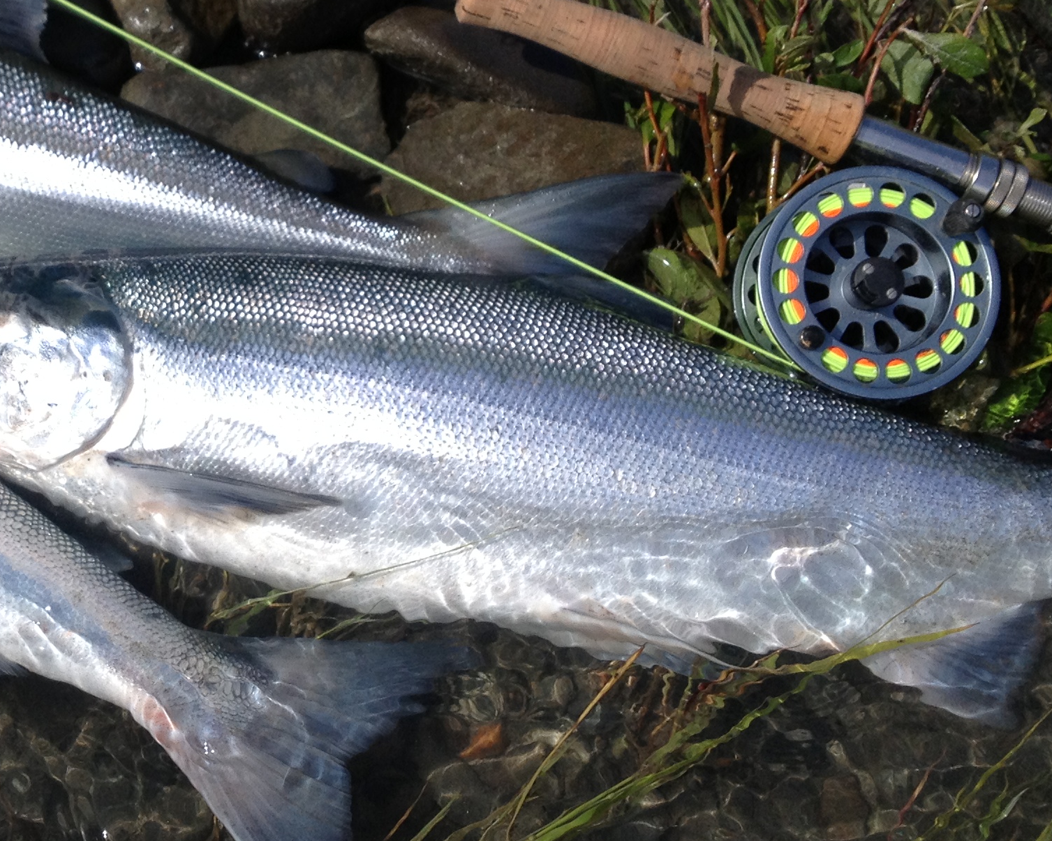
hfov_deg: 24.8
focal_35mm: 74
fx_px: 2304
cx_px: 57
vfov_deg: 20.7
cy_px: 320
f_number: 2.4
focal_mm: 4.28
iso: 50
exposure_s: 1/1577
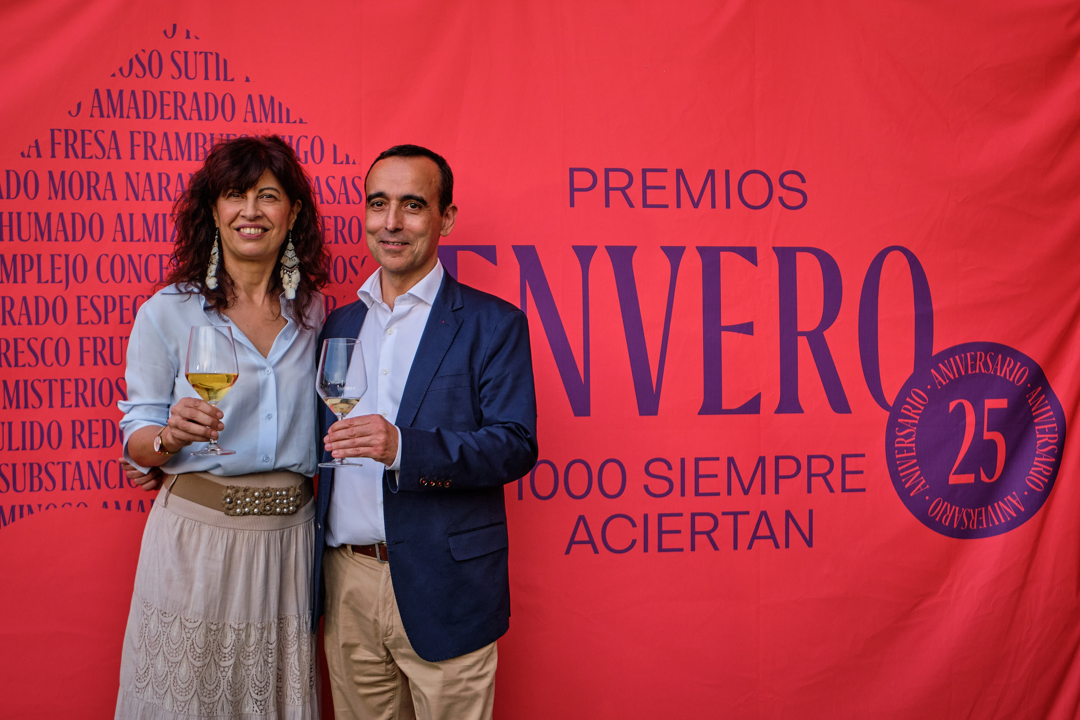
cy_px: 360
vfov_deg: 36.9
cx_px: 540
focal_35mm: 36
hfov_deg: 53.1
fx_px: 1080
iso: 500
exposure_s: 1/400
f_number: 4
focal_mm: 24
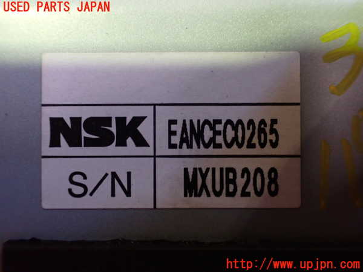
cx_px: 182
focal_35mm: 30
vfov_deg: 46.8
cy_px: 136
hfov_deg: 60.0
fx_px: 315
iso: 800
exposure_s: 1/40
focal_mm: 5.4
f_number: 2.3
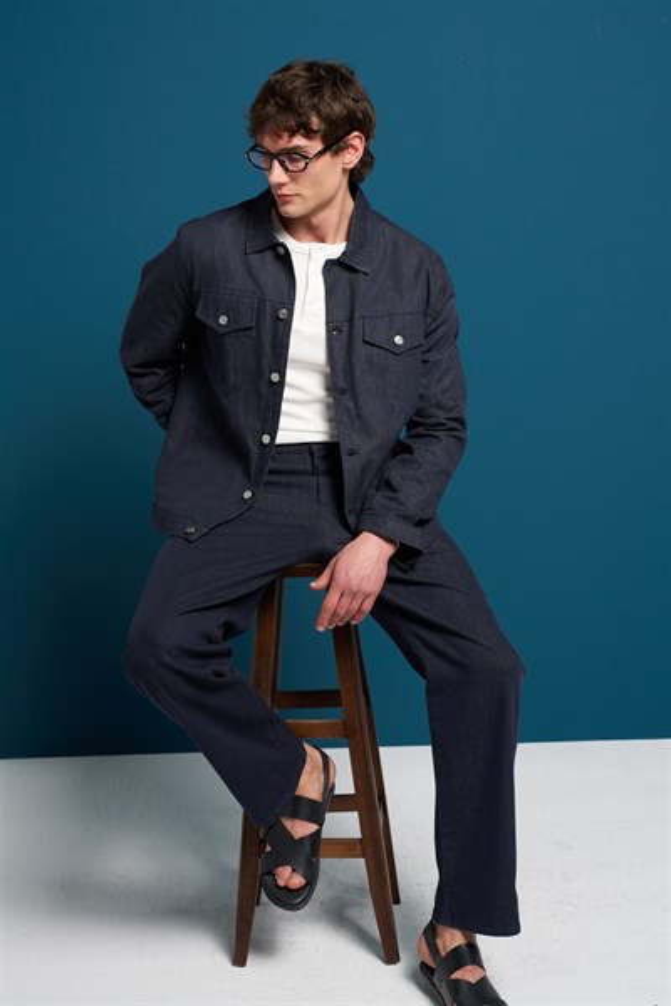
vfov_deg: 31.4
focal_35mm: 64
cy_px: 503
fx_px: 1789
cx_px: 336
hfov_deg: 21.2
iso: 800
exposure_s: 1/200
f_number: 6.3
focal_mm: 64
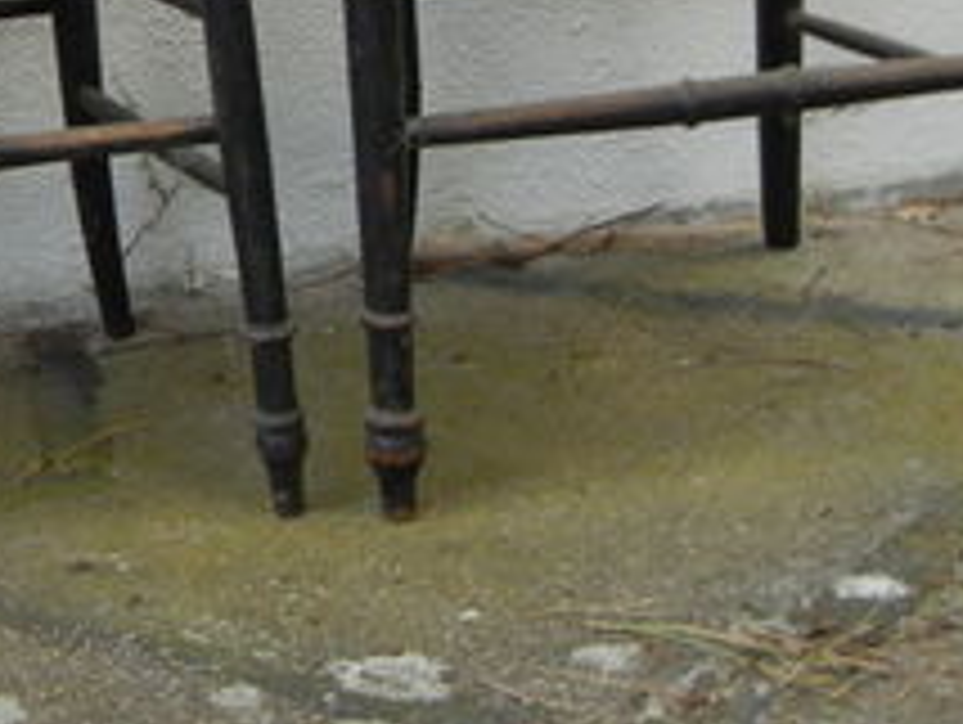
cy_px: -94
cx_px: -50
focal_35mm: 84
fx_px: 2339
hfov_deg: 22.2
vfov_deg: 17.0
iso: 160
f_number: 3.5
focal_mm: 5.4
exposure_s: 1/153
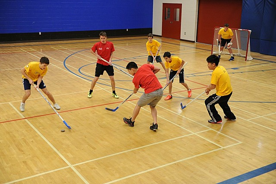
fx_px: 345
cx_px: 138
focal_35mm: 45
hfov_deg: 43.6
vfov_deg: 29.8
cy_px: 92
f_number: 3.2
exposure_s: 1/320
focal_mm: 45
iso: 4000
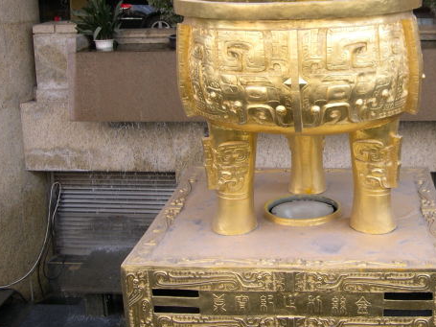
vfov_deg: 25.9
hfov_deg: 33.9
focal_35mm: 56
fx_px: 705
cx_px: 310
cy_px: 103
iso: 100
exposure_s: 1/121
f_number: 2.8
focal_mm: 8
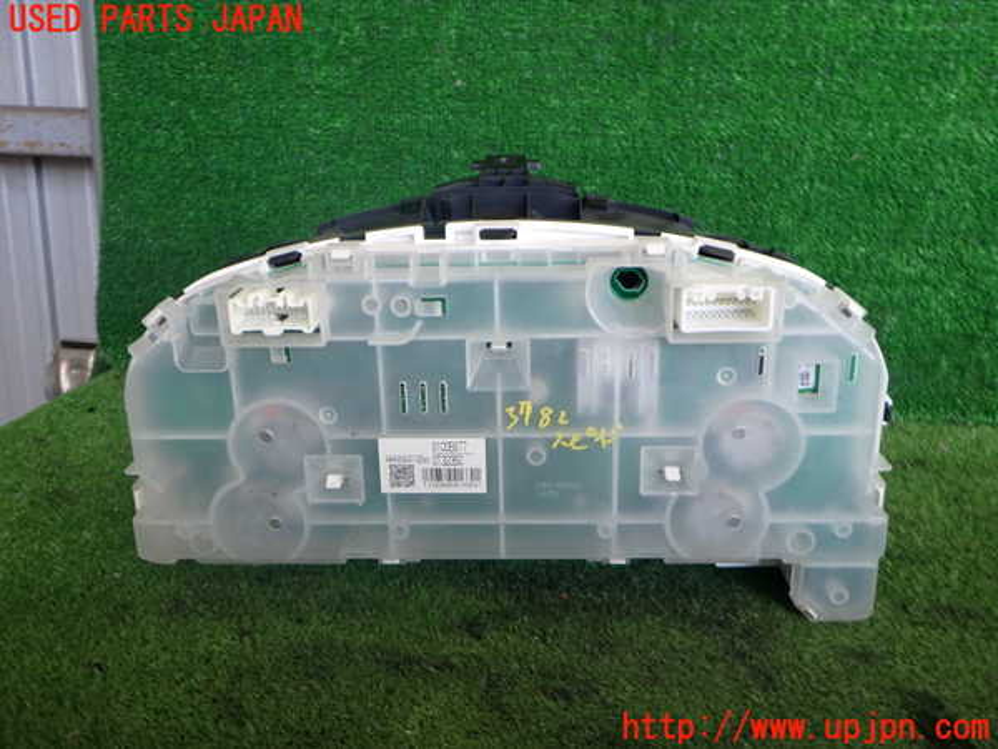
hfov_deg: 60.0
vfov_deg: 46.8
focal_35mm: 30
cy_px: 374
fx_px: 865
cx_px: 499
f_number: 2.3
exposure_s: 1/100
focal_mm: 5.4
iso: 200
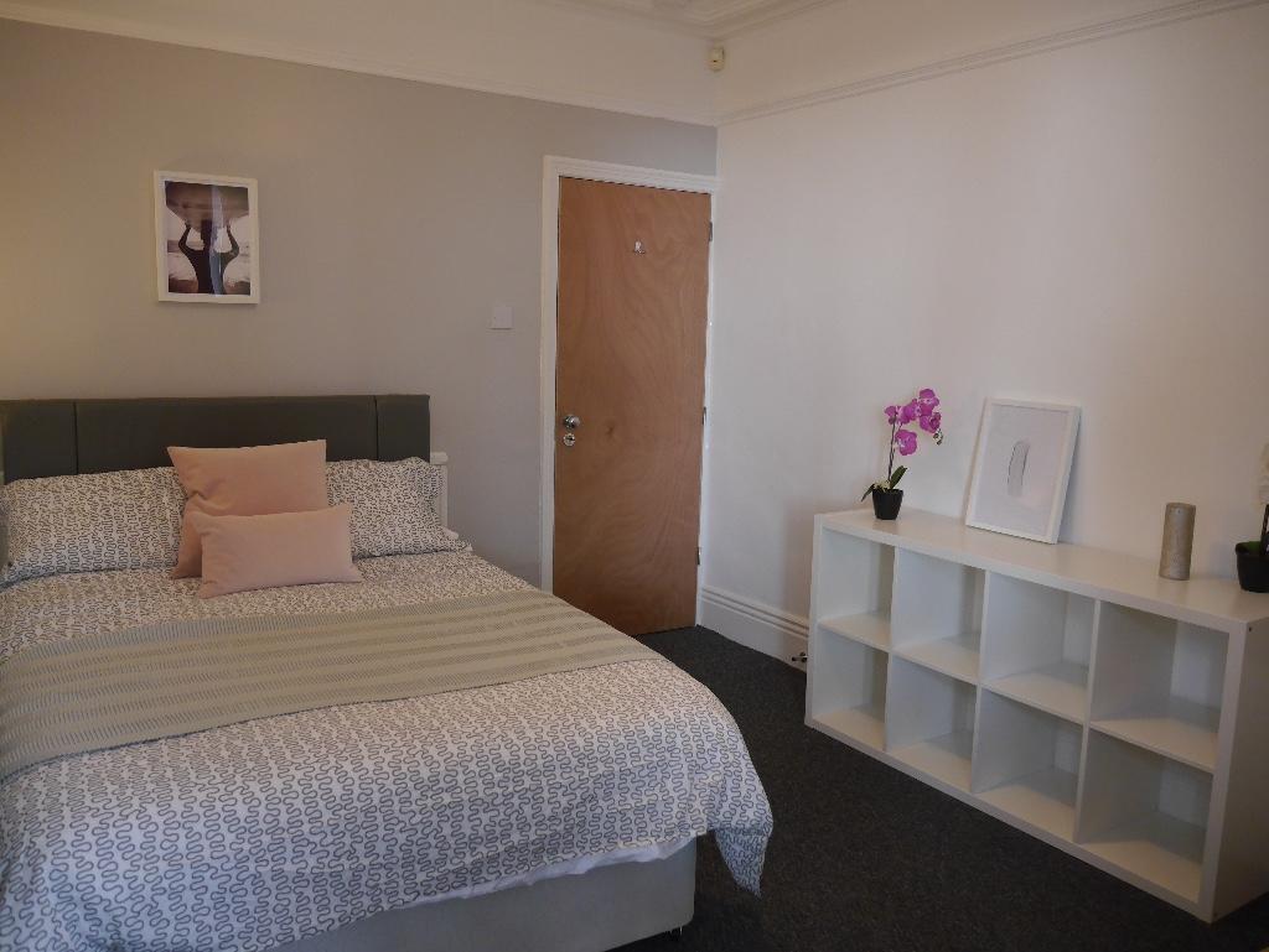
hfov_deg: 63.4
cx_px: 634
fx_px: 1027
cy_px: 476
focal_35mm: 28
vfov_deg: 49.8
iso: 640
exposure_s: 1/60
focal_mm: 14
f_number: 3.5
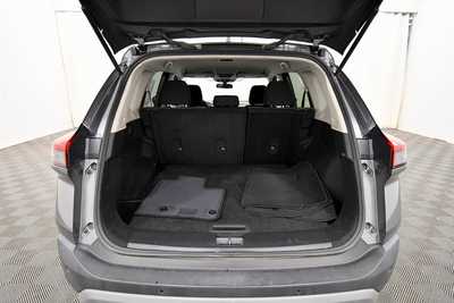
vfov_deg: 64.6
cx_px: 227
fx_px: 240
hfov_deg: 86.9
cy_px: 152
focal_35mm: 19
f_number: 5
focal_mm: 13
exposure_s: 1/125
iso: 2200
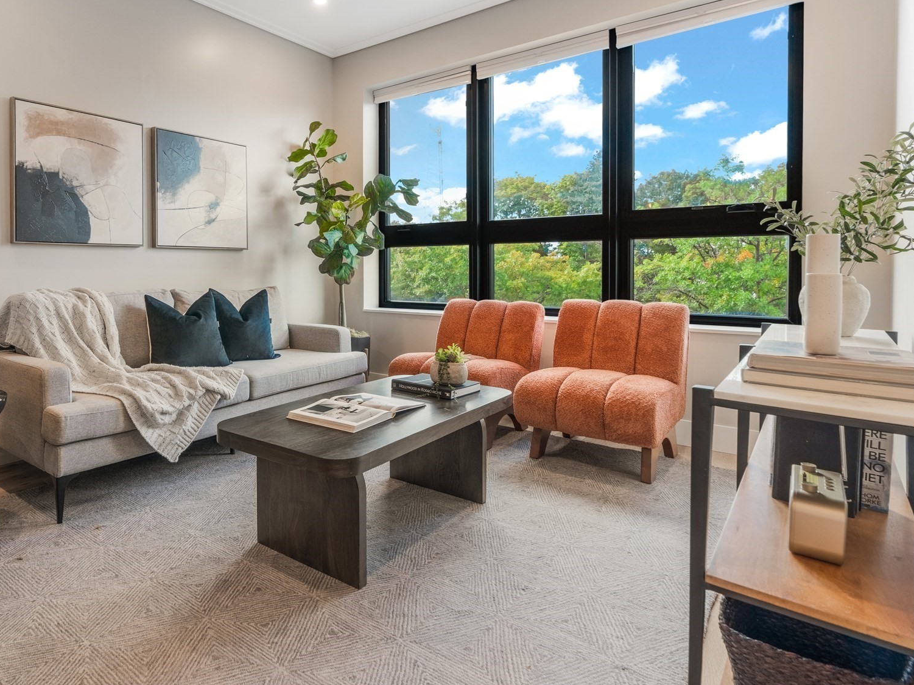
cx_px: 328
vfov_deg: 63.0
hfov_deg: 77.2
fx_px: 554
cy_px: 283
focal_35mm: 21
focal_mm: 16
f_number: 8
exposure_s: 4
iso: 200
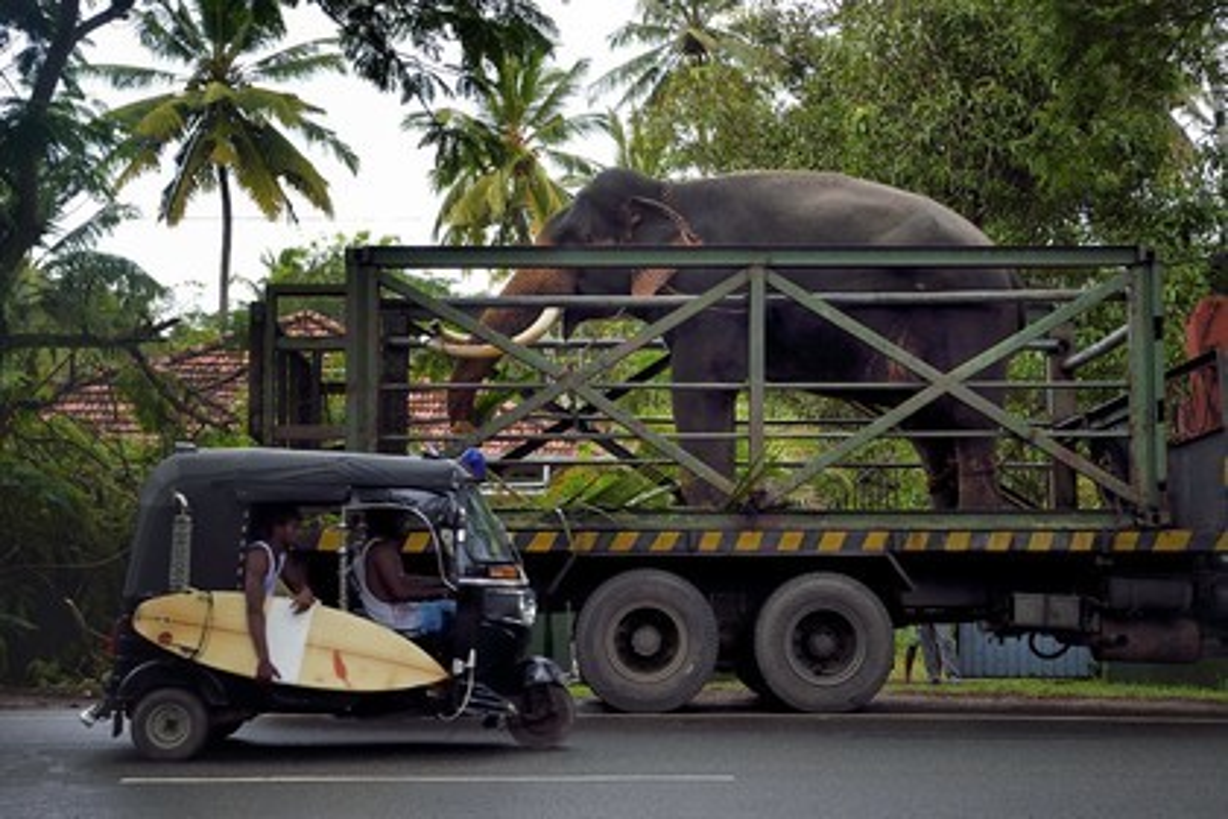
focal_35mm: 46
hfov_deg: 42.7
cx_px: 614
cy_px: 410
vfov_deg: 29.2
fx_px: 1569
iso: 800
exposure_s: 1/500
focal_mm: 46
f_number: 5
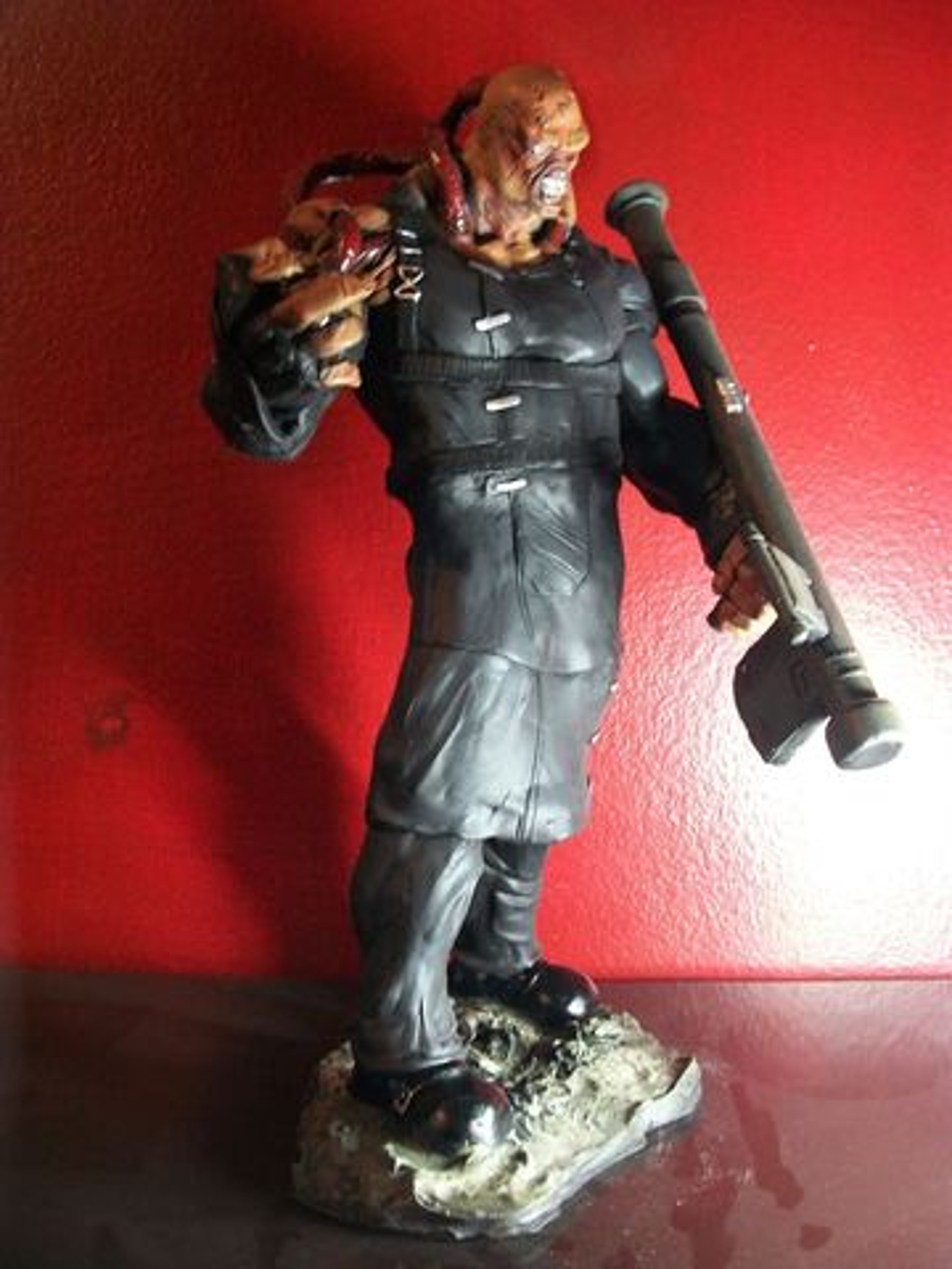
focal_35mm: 32
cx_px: 476
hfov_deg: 44.2
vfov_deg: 56.8
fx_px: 1173
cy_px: 634
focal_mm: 5.7
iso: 220
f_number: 2.9
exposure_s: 1/8
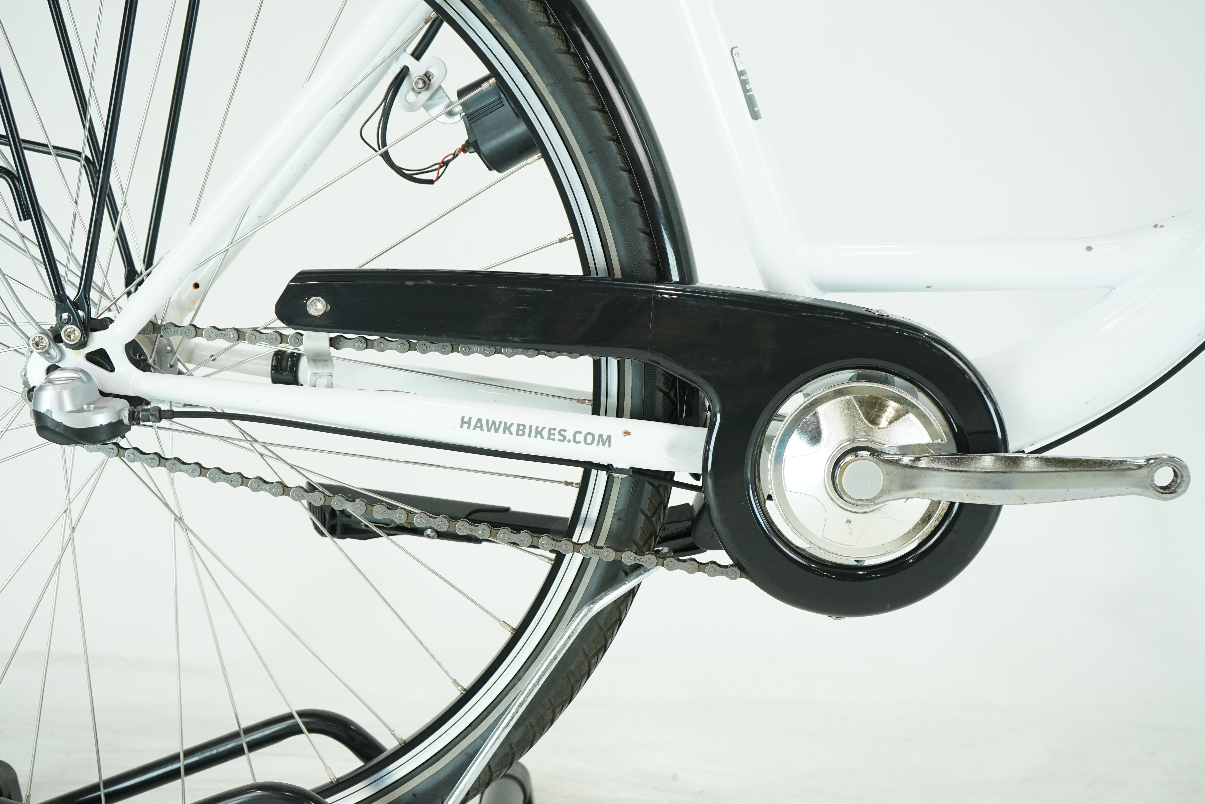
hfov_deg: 40.3
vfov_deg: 27.5
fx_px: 1640
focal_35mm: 49
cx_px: 602
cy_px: 402
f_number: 5.6
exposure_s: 1/200
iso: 1600
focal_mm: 49
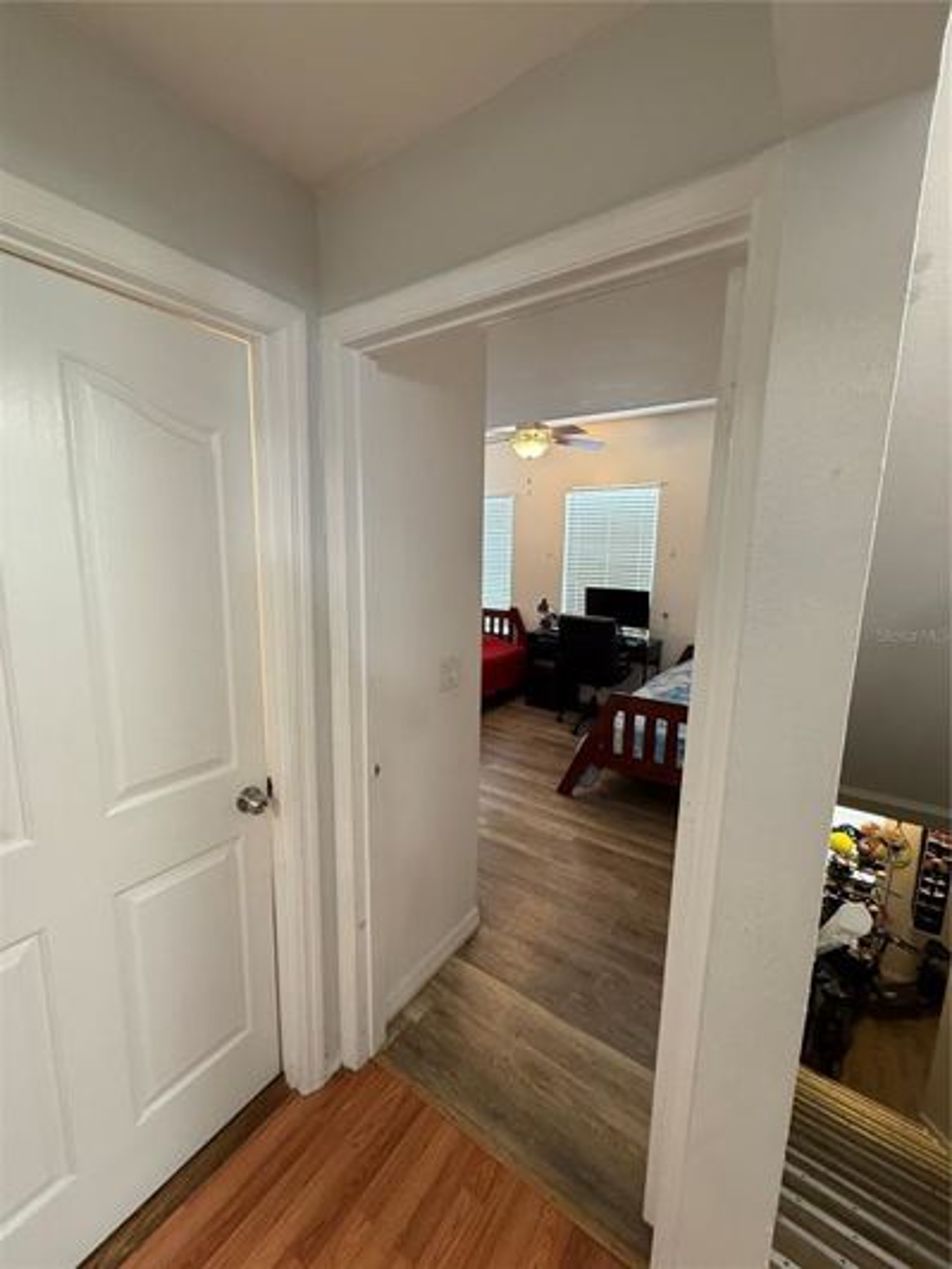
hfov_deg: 85.7
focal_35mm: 14
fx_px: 513
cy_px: 634
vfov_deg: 102.1
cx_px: 476
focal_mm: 2.22
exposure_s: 1/60
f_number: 2.2
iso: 320
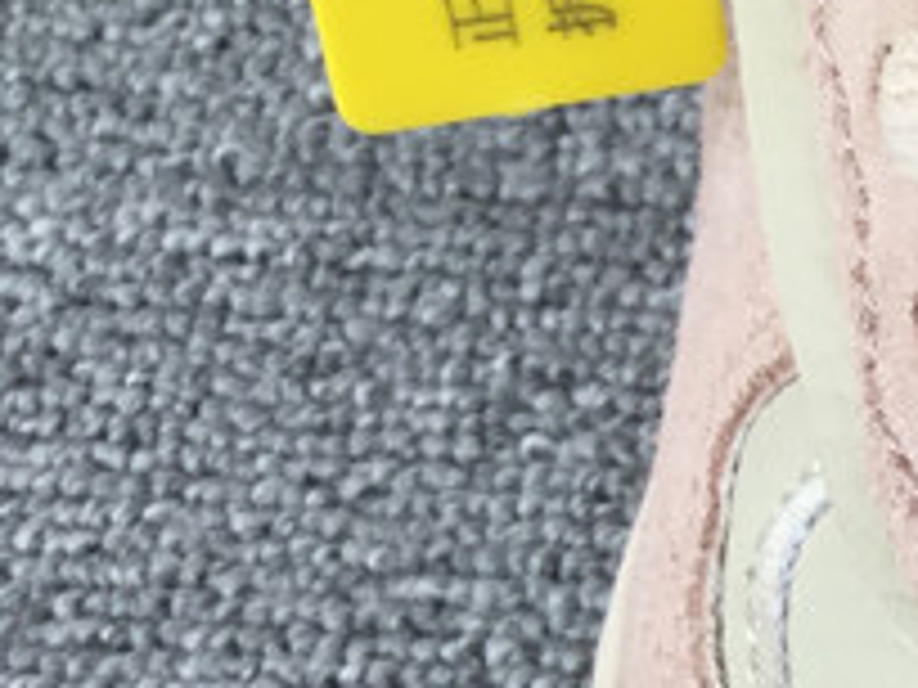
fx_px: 3633
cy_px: 1054
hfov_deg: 12.2
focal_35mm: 137
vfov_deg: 10.4
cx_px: 2012
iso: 25
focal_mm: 3.3
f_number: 2.4
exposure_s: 1/108
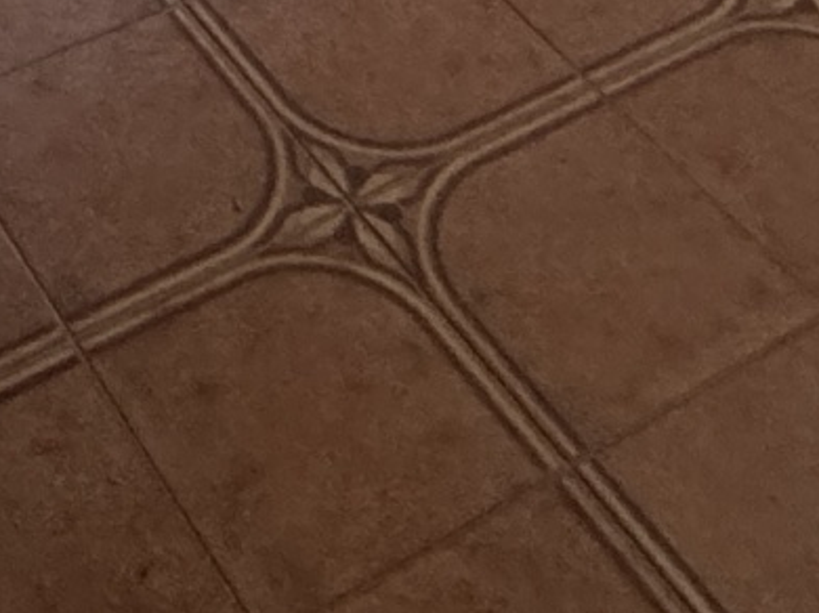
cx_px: 82
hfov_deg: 20.9
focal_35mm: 92
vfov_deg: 10.1
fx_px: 2175
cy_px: -1377
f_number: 2.2
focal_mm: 2.22
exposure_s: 1/99
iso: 250
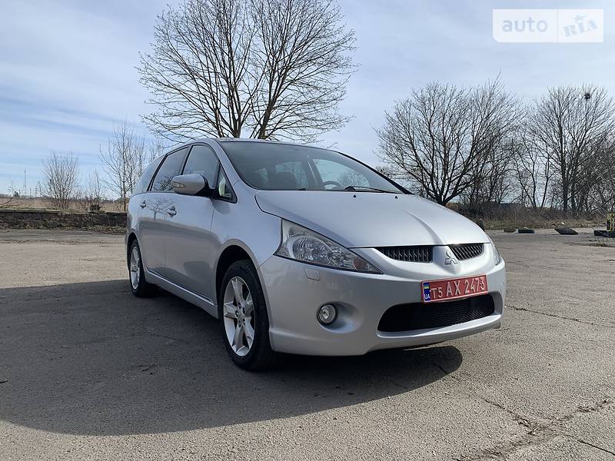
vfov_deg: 53.1
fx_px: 462
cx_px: 308
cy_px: 230
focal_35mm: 26
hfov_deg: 67.3
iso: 25
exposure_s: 1/2755
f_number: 1.8
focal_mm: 4.2
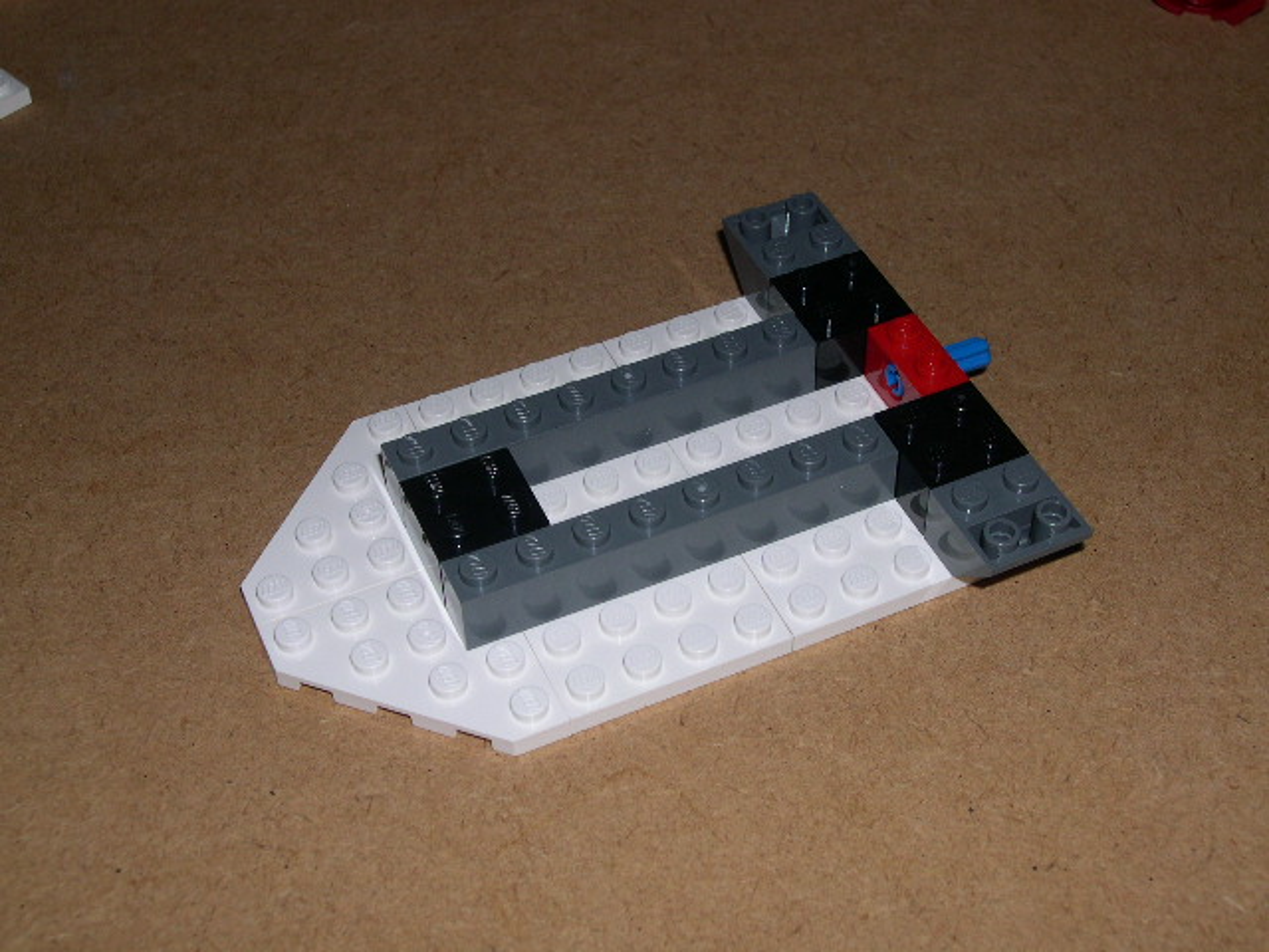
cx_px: 634
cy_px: 476
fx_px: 1906
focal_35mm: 52
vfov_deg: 28.0
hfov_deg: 36.8
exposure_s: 1/60
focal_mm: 11.1
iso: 100
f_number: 8.8
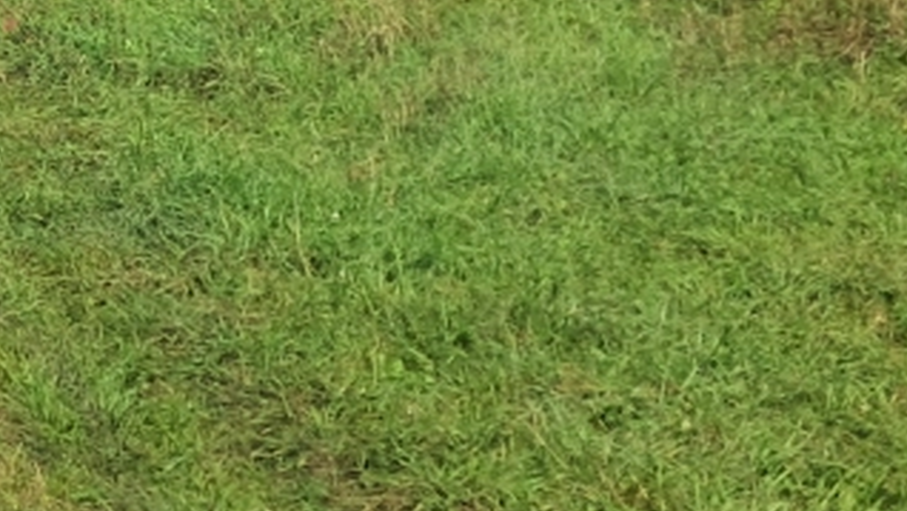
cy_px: -510
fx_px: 2790
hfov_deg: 16.6
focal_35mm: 116
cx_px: -502
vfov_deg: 9.7
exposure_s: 1/605
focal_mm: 4
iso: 50
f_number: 1.8
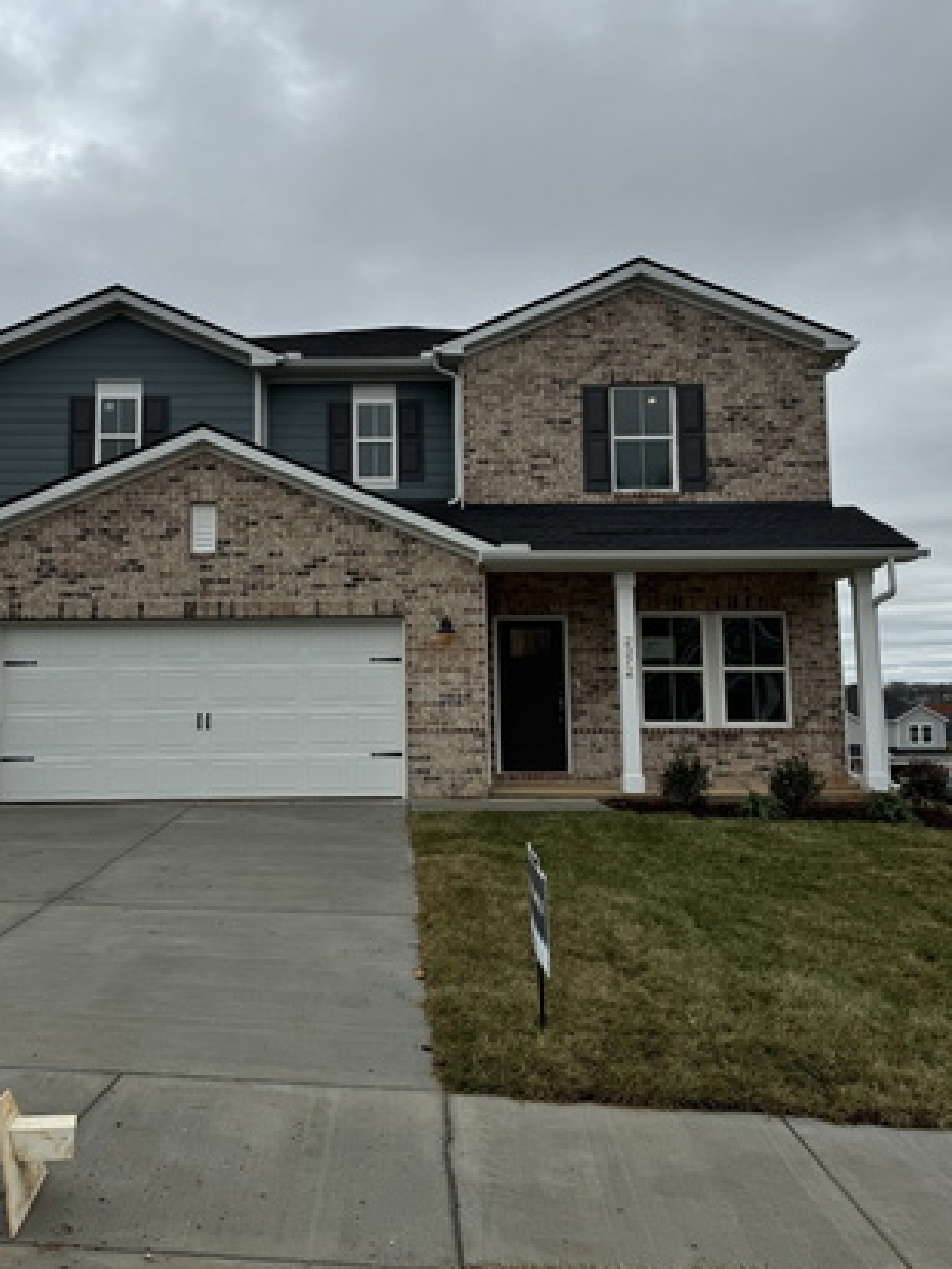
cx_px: 387
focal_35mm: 31
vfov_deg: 58.1
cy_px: 548
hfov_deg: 45.3
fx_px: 1136
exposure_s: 1/3413
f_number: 1.78
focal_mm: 6.76
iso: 80
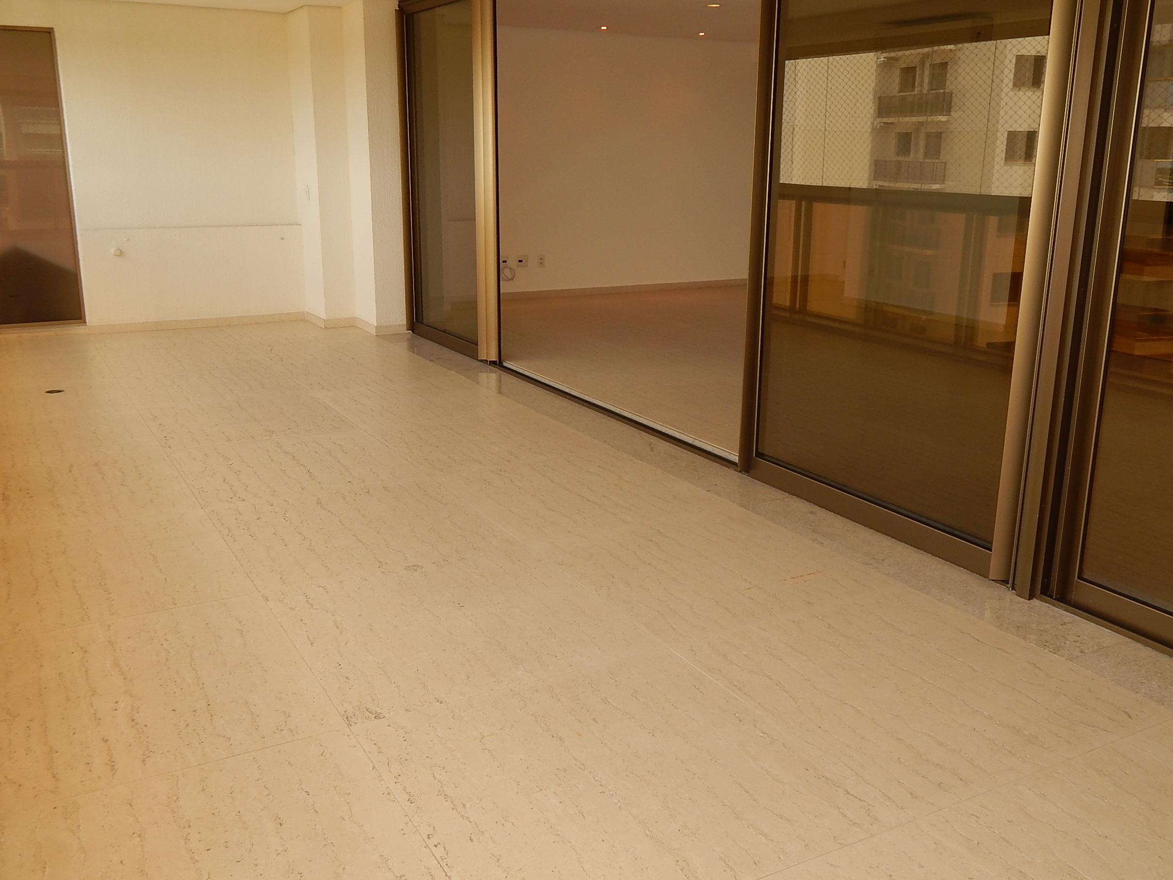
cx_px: 586
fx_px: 1050
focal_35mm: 31
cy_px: 440
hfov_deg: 58.4
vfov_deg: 45.4
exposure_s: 1/200
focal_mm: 5.6
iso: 125
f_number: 3.2
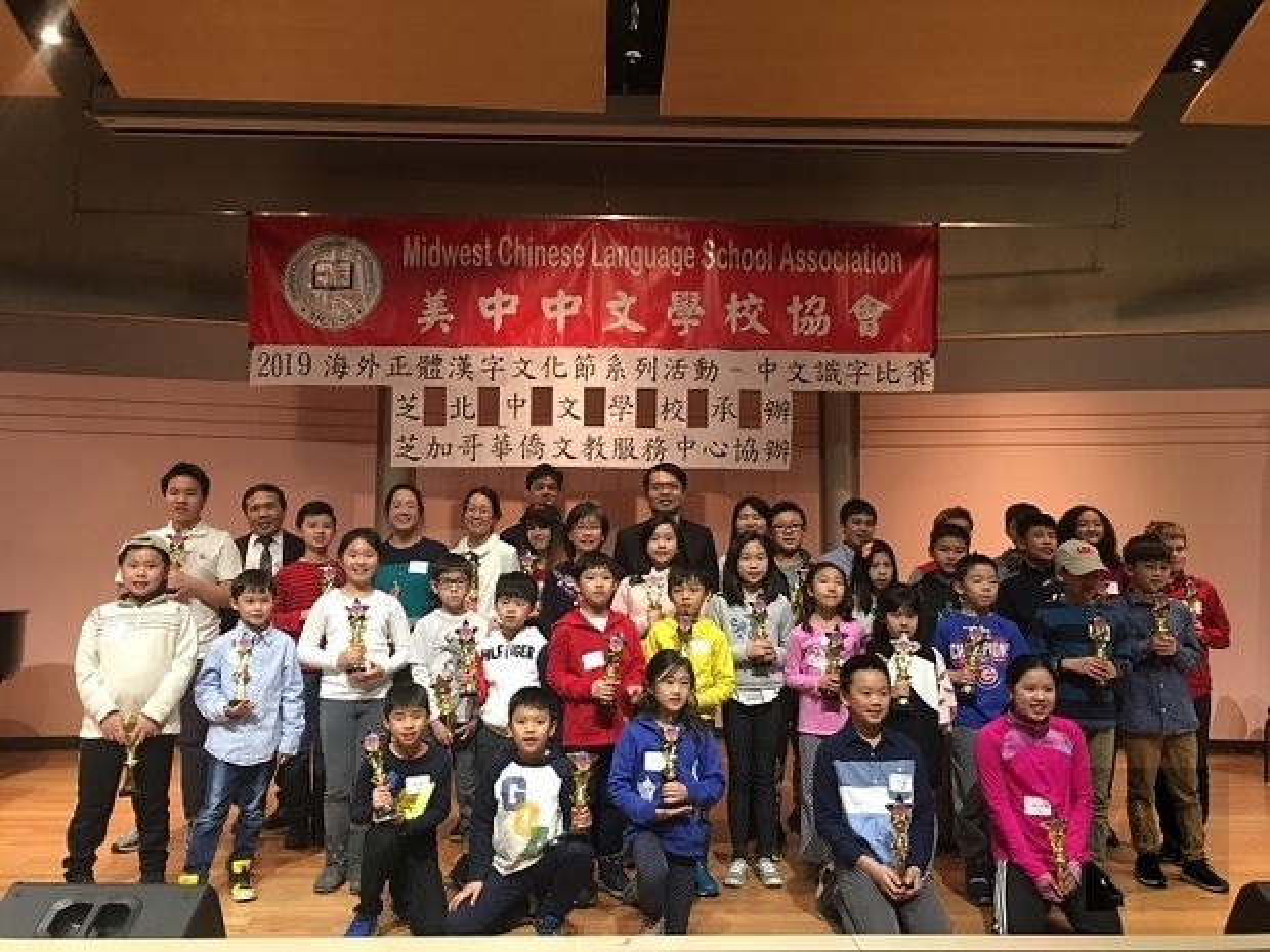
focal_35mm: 29
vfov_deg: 48.2
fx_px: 1064
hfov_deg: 61.7
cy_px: 476
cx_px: 635
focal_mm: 4.15
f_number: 2.2
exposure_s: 1/15
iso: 64
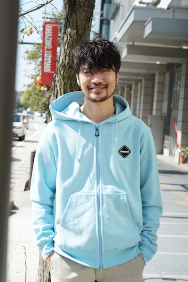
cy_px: 141
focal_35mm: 105
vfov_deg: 19.5
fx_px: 822
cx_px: 94
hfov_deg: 13.0
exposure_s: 1/8000
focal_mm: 105
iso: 16000
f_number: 13
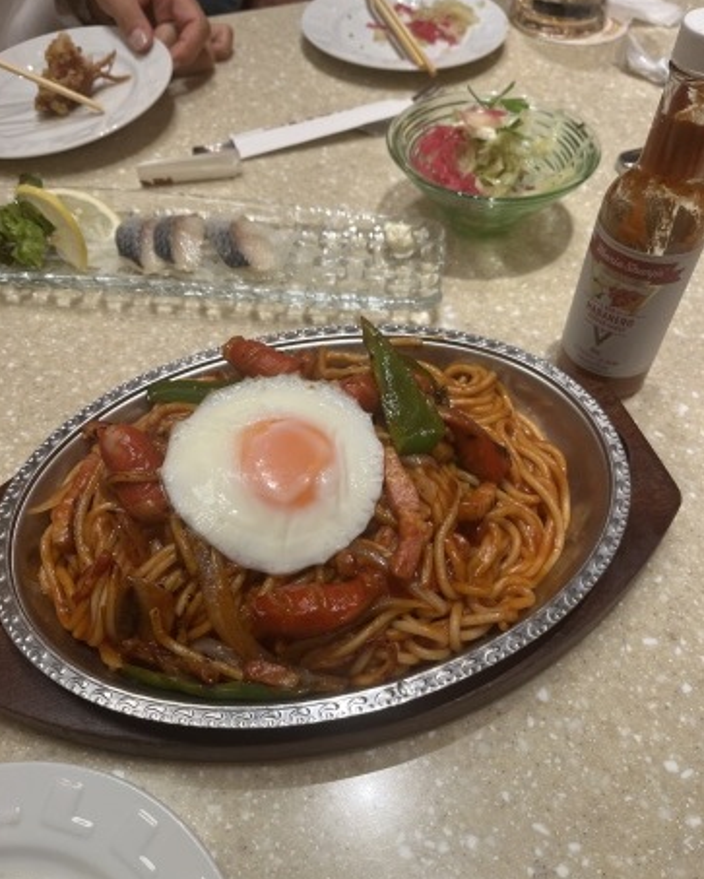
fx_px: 729
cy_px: 472
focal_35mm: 28
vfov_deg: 62.1
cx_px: 358
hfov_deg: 51.6
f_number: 1.6
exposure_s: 1/100
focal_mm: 5.1
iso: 64
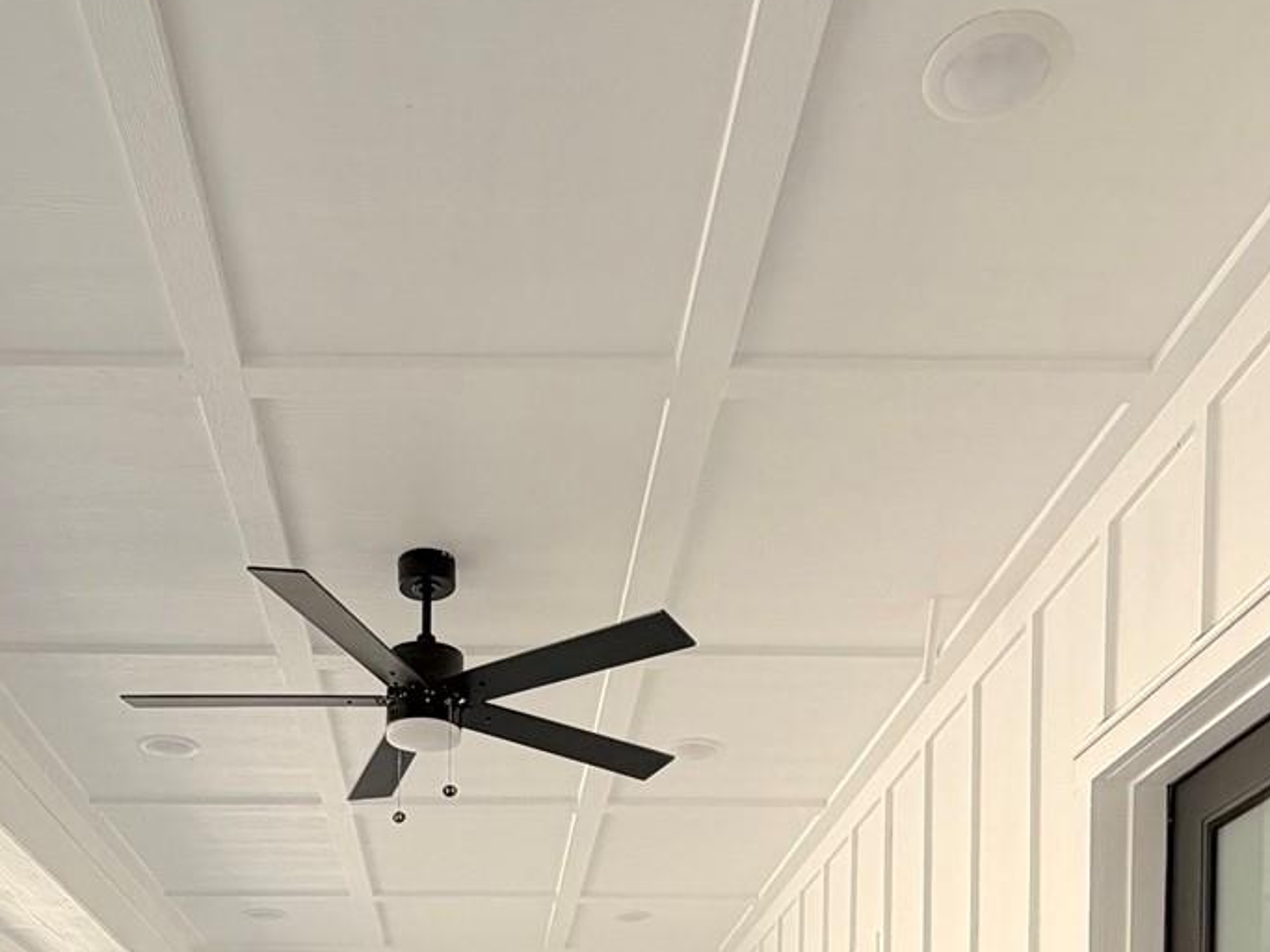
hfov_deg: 44.5
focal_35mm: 42
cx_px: 491
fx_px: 1541
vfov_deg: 27.3
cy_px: 1313
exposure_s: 1/770
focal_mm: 2.22
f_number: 2.2
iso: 32
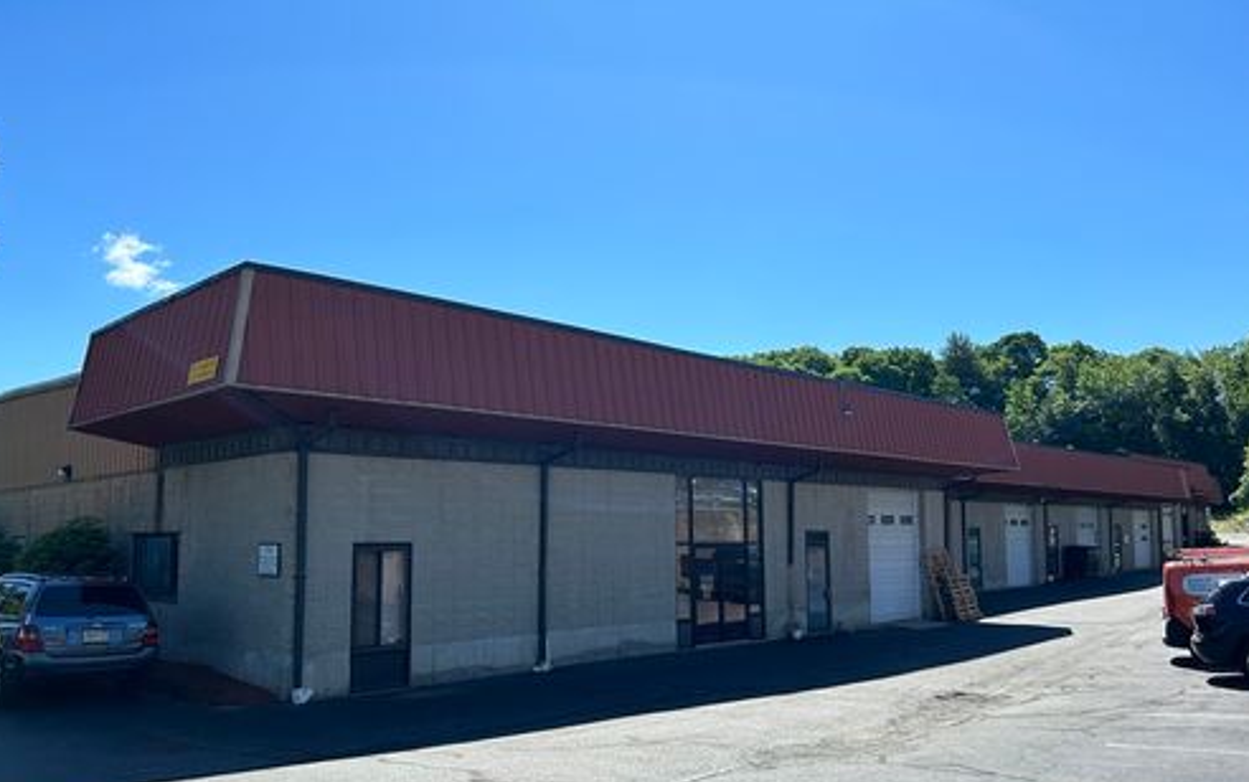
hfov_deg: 66.4
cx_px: 619
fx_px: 954
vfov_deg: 44.3
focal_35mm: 28
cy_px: 471
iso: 50
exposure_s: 1/3571
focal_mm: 5.7
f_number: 1.5
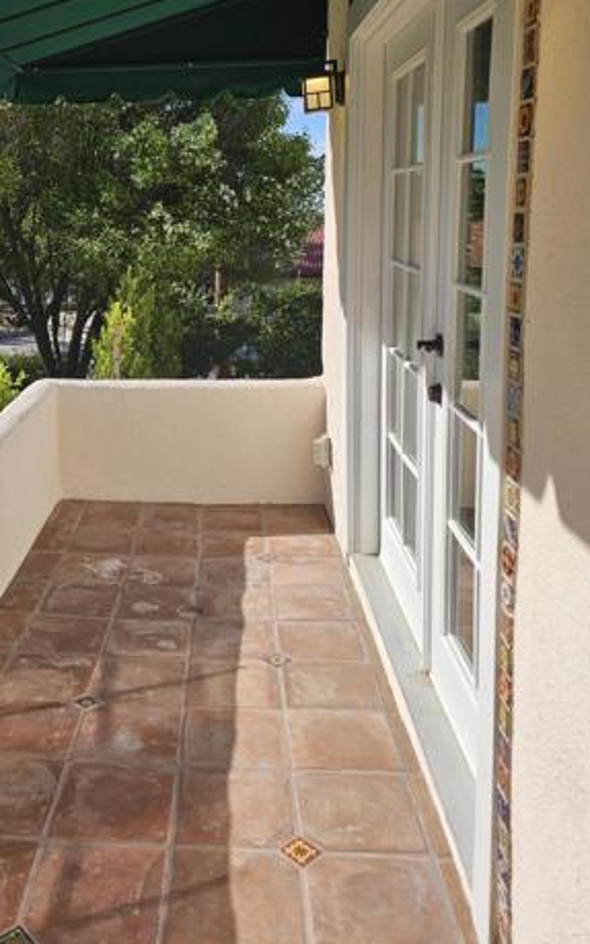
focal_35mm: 34
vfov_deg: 55.6
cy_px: 323
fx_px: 874
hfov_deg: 36.6
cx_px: 160
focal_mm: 6.3
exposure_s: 1/829
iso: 10
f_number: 1.7
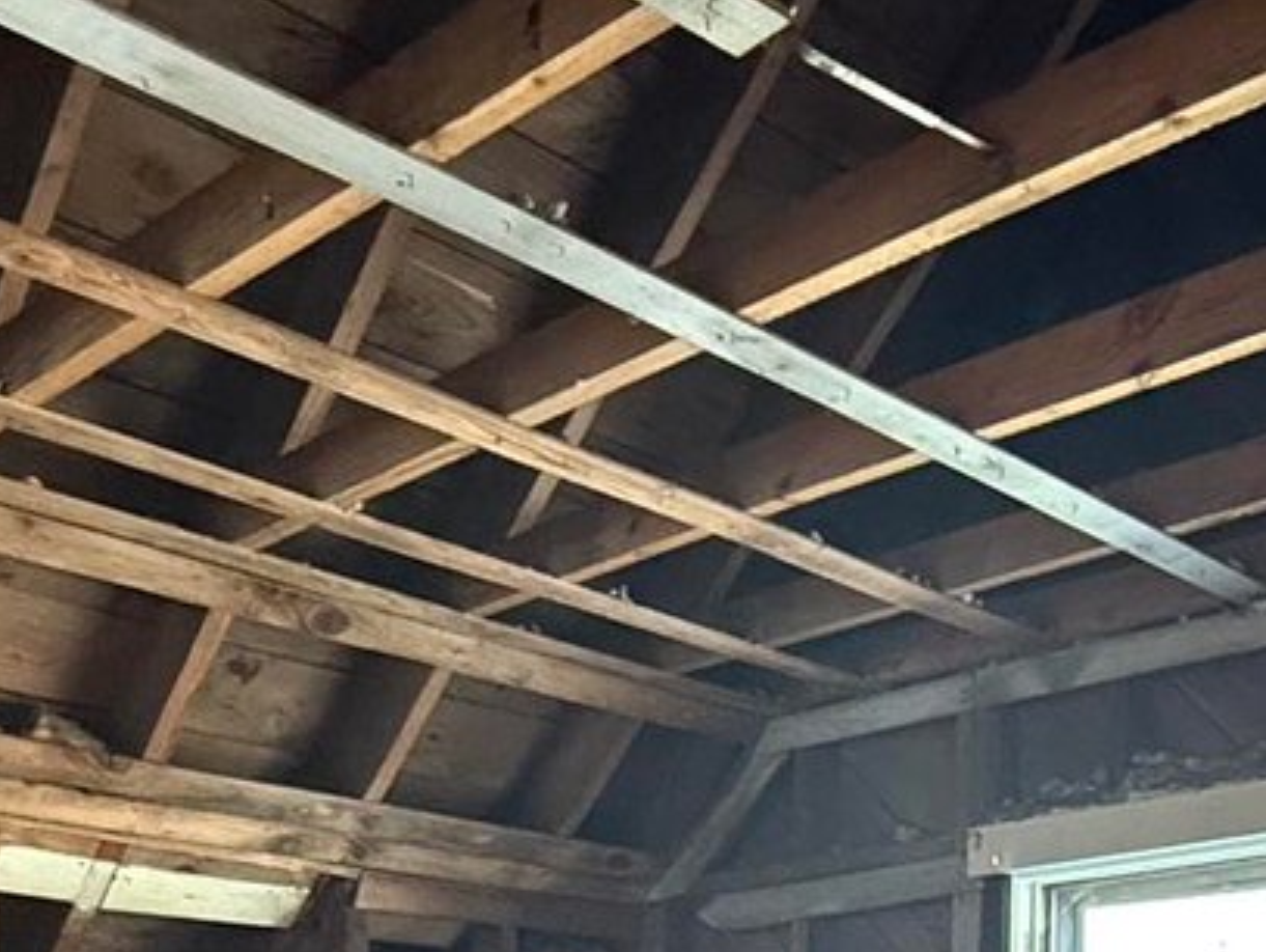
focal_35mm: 52
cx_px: 745
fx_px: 1903
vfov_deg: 23.4
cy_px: 1361
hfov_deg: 36.7
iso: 800
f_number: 2.2
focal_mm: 2.22
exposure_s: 1/60
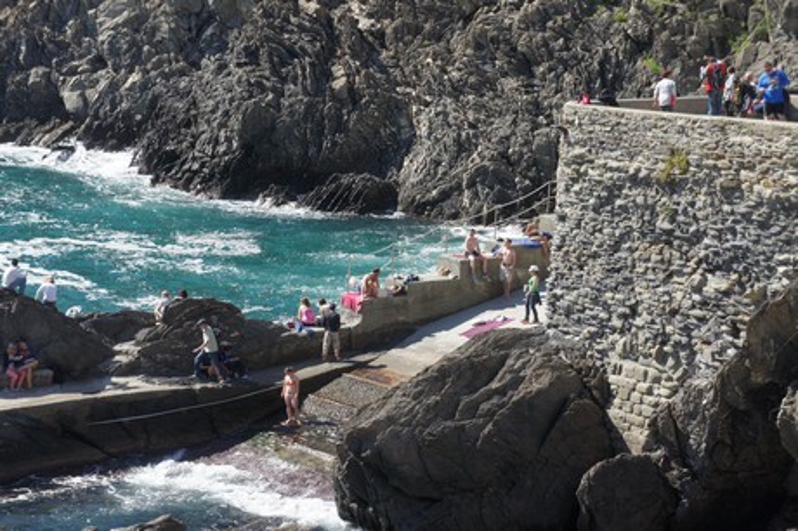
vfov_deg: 16.5
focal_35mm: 82
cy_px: 266
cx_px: 399
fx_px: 1827
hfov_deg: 24.6
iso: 200
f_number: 8
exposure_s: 1/250
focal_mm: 55
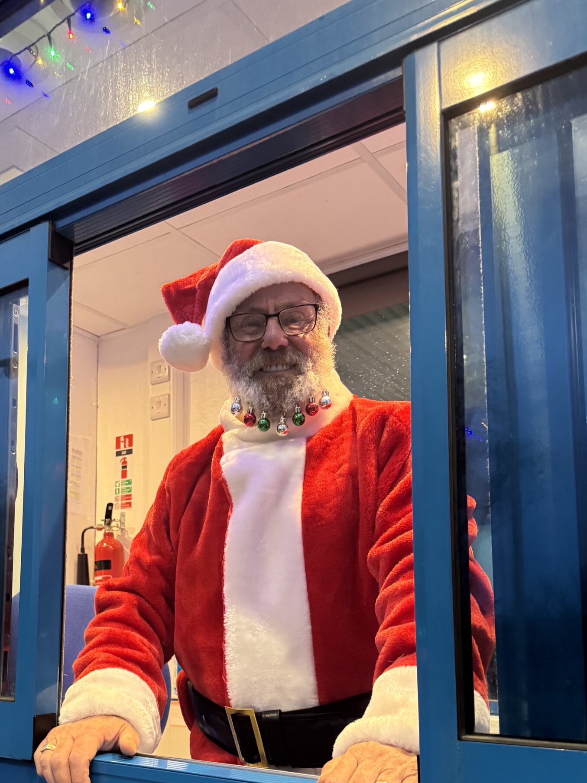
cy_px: 552
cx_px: 201
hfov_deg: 41.3
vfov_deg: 52.4
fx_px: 769
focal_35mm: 34
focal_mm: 6.76
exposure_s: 1/50
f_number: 1.78
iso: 500
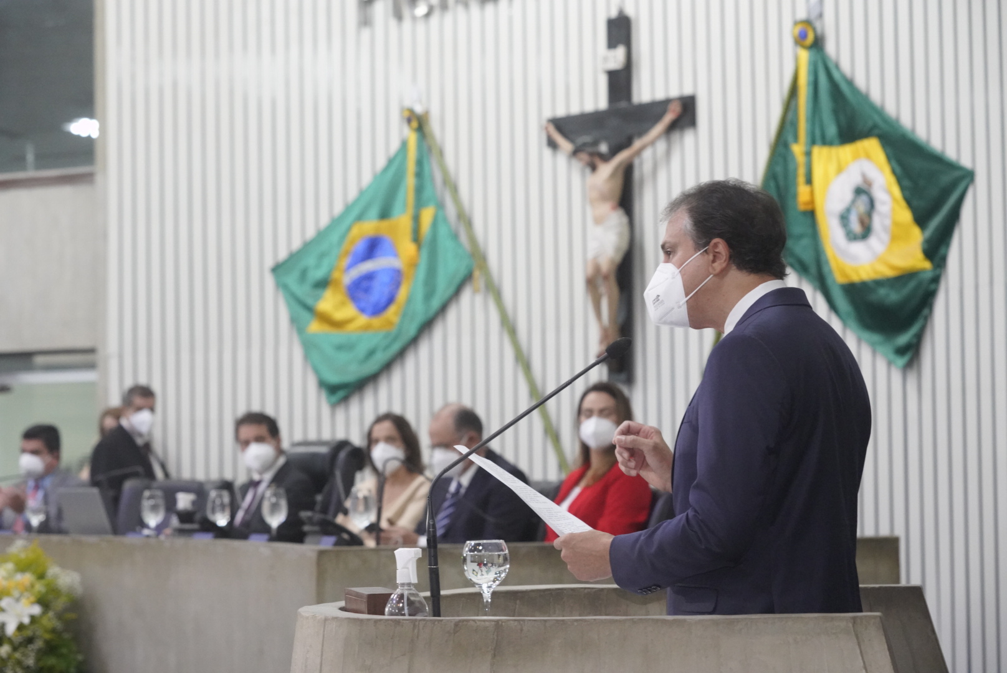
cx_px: 504
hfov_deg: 23.6
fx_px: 2407
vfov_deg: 15.9
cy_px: 336
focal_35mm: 86
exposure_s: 1/125
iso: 10000
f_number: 4.5
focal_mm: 86
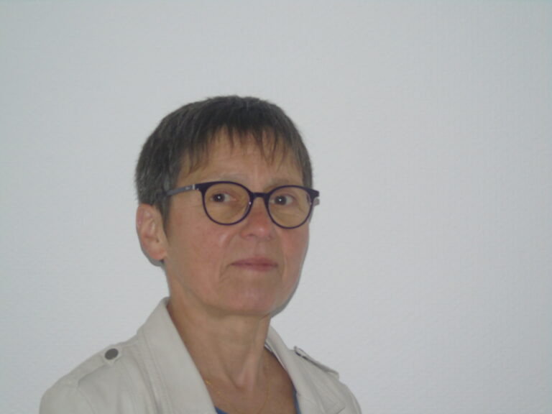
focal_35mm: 162
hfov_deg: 12.2
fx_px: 2583
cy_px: 207
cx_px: 276
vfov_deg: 9.2
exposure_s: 1/60
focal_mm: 29
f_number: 4.9
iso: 250
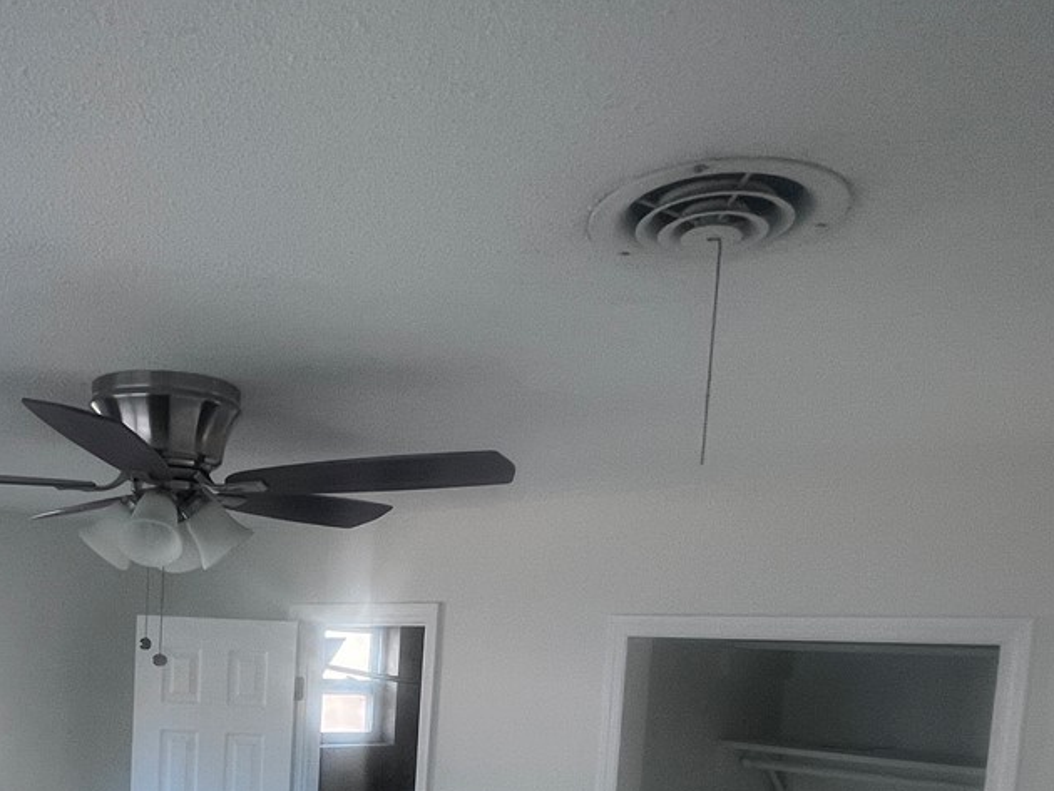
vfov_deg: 39.2
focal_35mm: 33
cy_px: 746
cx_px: 253
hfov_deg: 52.7
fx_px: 1005
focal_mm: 1.57
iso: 100
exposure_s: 1/99
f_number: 1.8
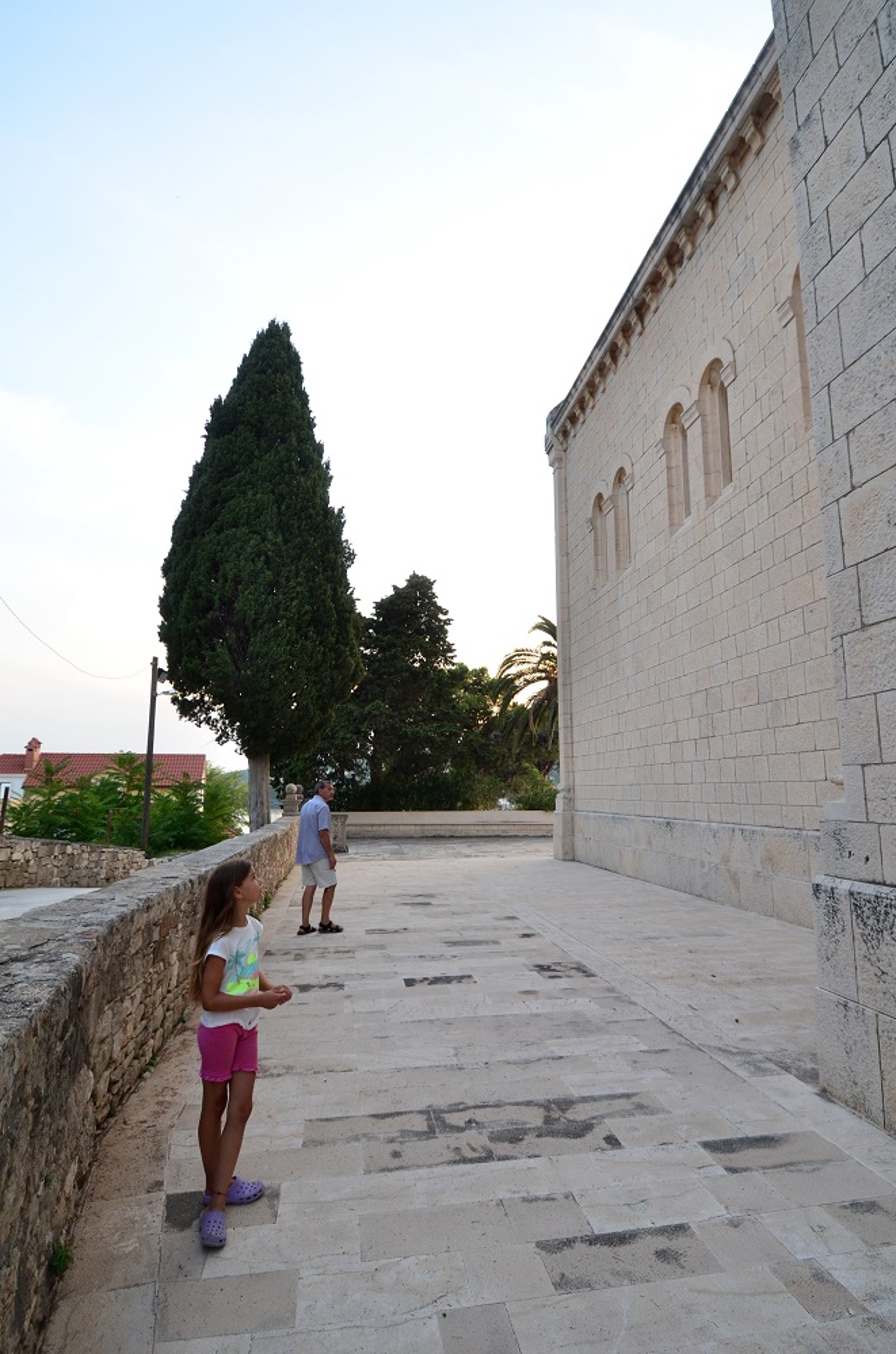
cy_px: 677
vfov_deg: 90.1
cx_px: 448
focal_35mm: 18
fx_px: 675
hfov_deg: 67.1
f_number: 5.6
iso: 400
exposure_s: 1/40
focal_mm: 12
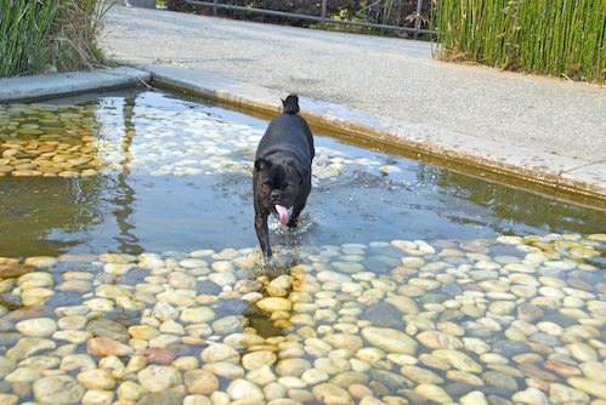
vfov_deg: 26.6
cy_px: 202
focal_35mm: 51
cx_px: 303
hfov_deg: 38.8
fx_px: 859
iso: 100
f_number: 5.6
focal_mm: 34
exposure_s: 1/320
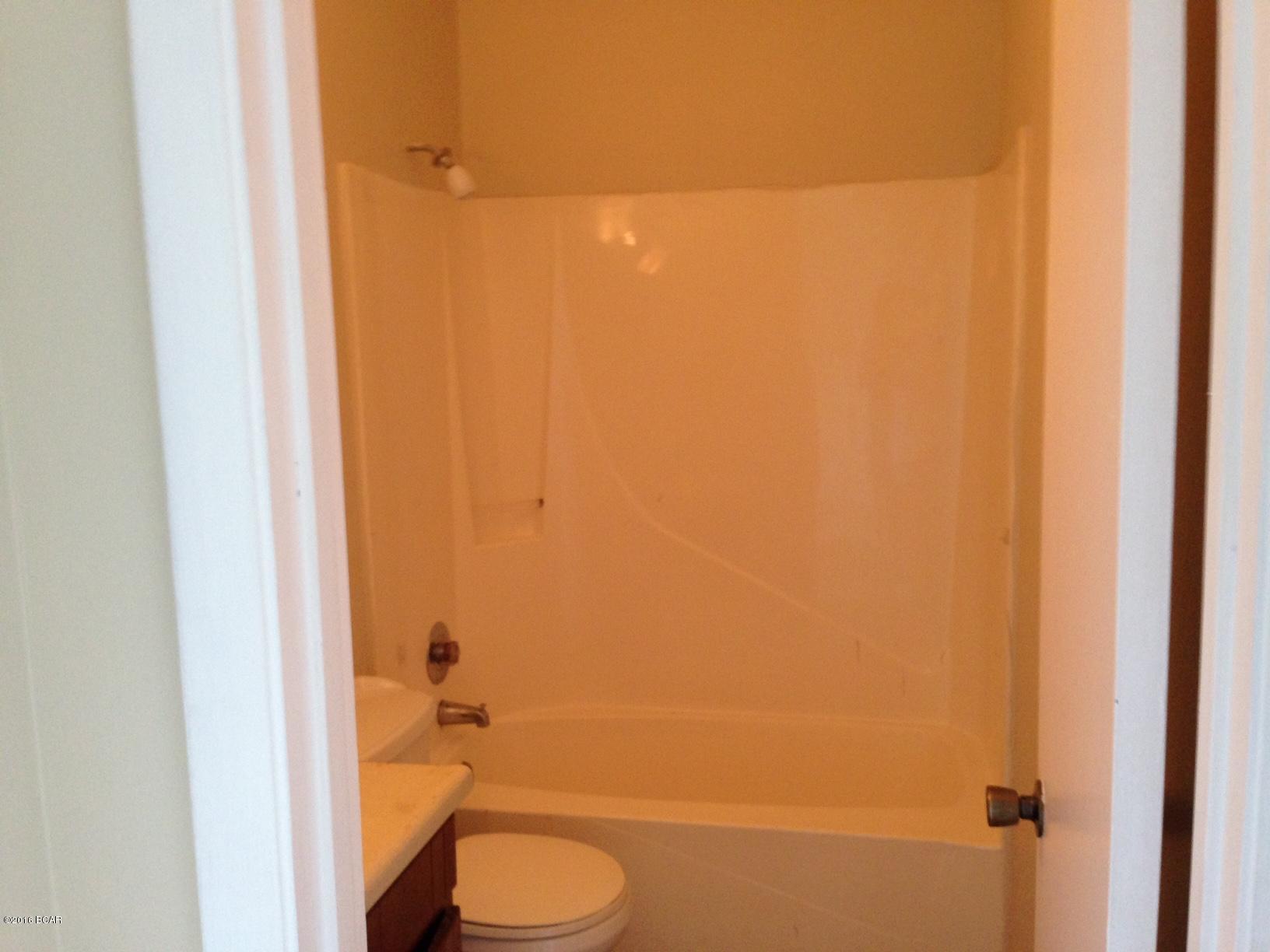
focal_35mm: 33
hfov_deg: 55.4
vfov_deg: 42.9
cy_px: 476
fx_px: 1211
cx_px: 635
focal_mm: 4.12
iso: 160
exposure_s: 1/20
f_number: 2.4
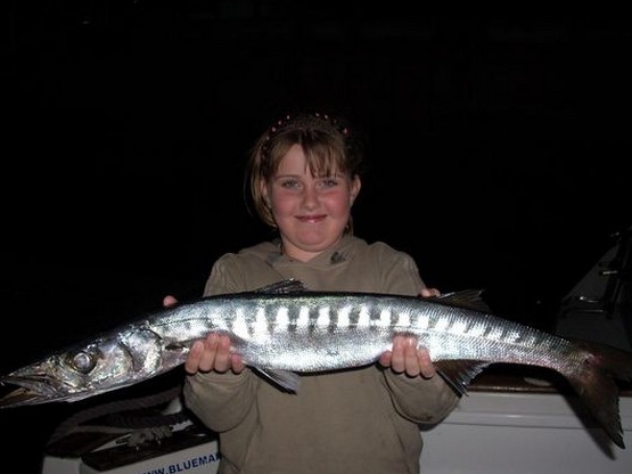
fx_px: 767
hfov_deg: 44.8
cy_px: 254
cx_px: 311
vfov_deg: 34.3
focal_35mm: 42
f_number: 2.8
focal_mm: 6.2
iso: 64
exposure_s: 1/60
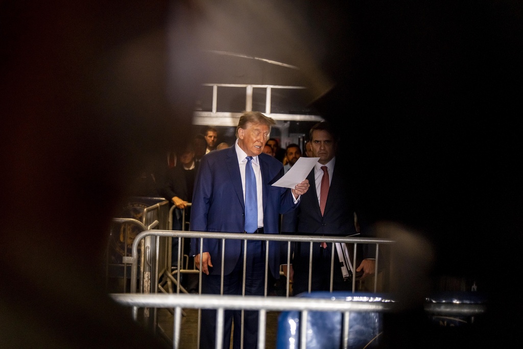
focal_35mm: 140
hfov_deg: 14.7
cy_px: 174
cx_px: 262
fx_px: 2034
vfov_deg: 9.8
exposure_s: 1/125
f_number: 5.6
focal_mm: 140
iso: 3200
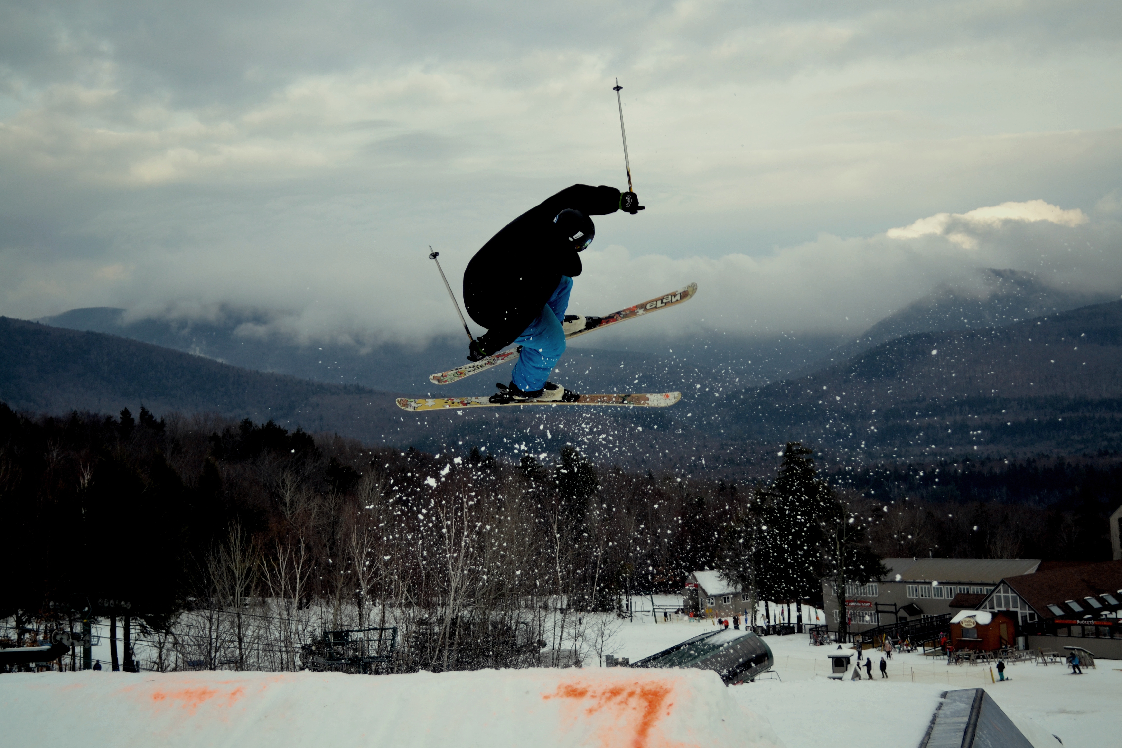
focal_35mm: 57
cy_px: 374
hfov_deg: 35.1
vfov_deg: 23.8
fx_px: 1776
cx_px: 561
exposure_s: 1/1000
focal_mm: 38
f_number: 5
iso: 400
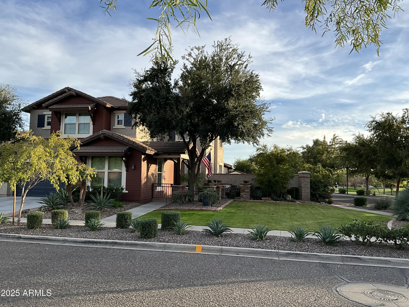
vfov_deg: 48.2
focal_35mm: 29
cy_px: 154
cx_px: 204
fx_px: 343
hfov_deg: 61.7
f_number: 1.8
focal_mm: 3
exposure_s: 1/912
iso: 25
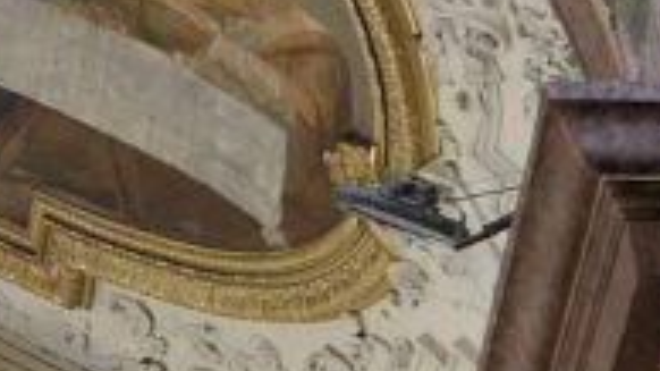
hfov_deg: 5.3
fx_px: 6981
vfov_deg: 3.0
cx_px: -759
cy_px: 432
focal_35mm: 399
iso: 1000
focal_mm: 26.4
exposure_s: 1/125
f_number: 2.8
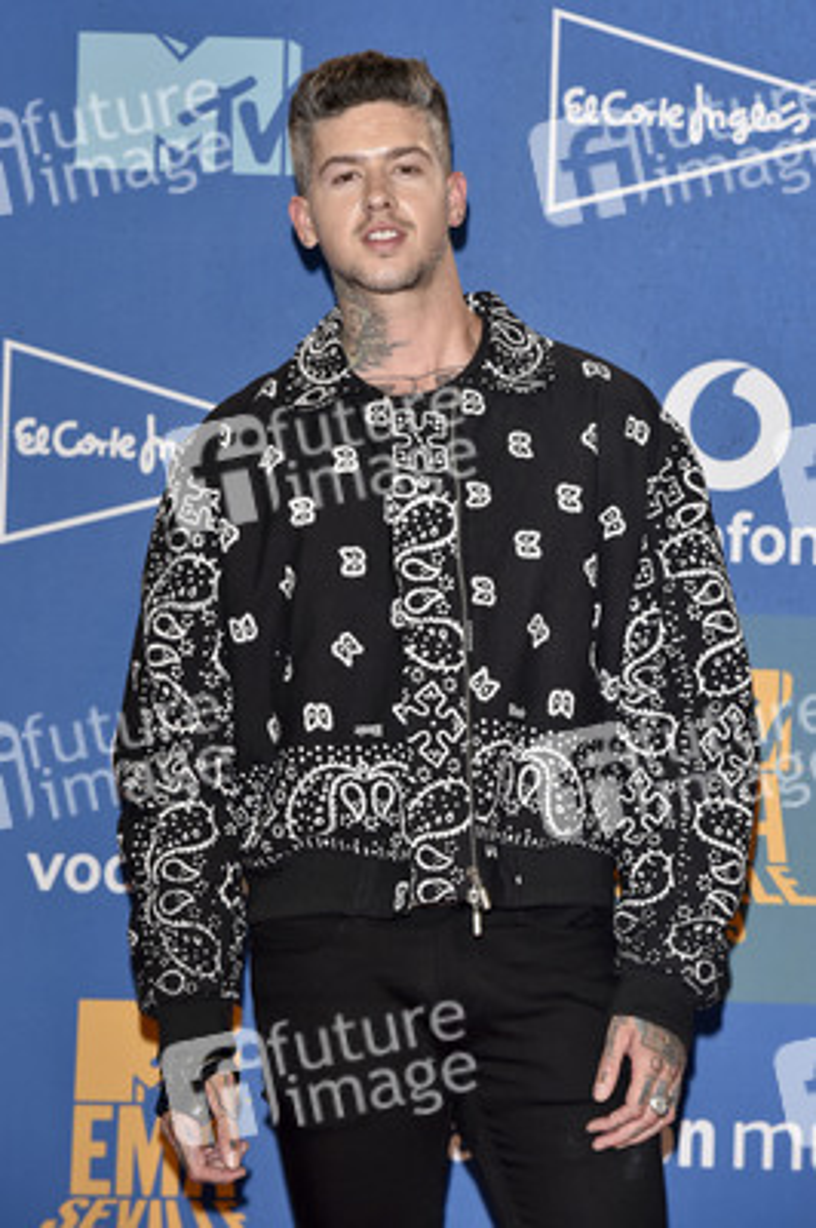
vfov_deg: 13.3
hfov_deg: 8.8
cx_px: 408
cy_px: 614
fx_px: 5279
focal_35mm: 155
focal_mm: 155
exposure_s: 1/250
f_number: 6.3
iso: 1600
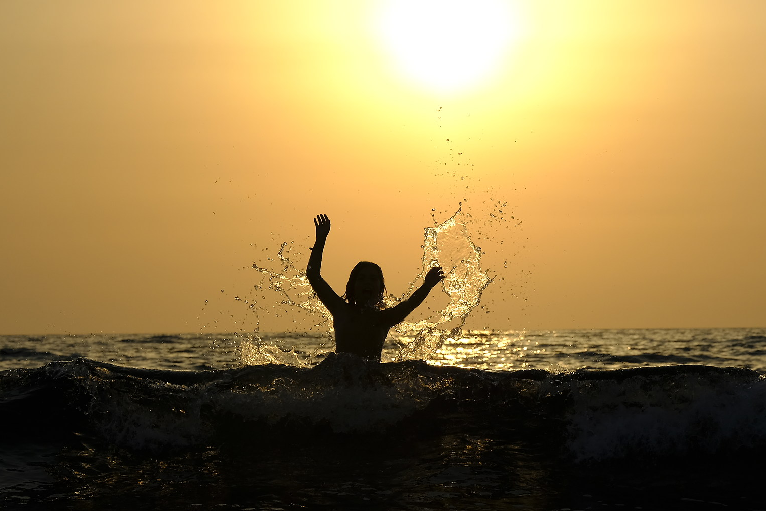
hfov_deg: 15.6
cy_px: 359
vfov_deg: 10.5
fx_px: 2787
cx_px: 474
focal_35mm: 131
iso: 320
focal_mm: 55
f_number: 5.6
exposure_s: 1/4700
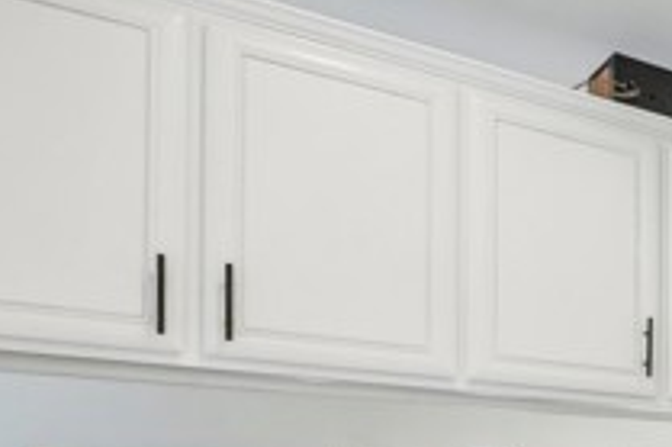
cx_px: 990
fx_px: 914
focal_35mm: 49
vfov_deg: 25.5
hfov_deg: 28.1
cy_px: 487
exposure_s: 1/30
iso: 400
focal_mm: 16
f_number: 8
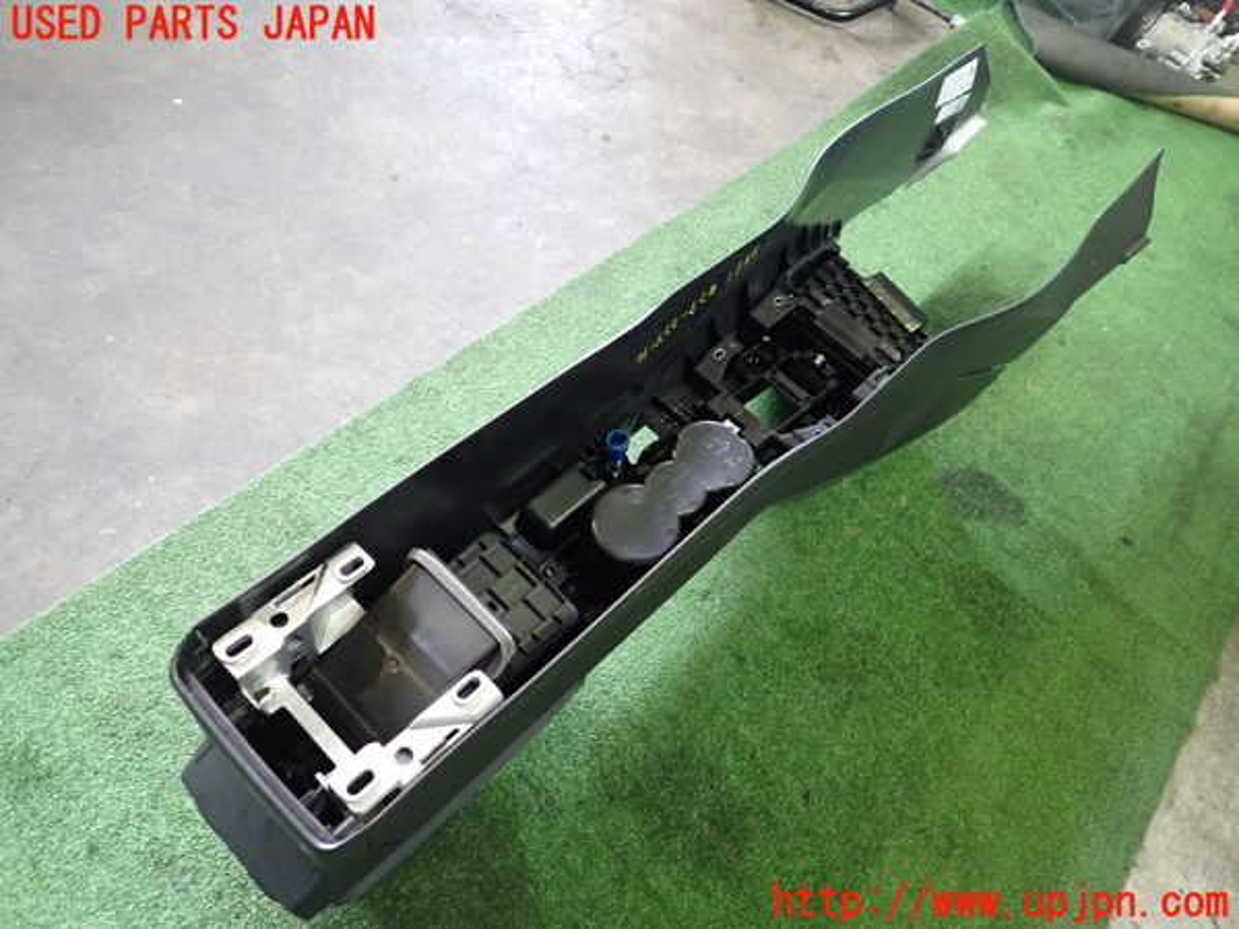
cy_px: 464
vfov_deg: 54.9
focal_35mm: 25
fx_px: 895
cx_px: 620
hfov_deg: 69.4
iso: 500
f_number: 2
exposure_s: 1/30
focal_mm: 4.5
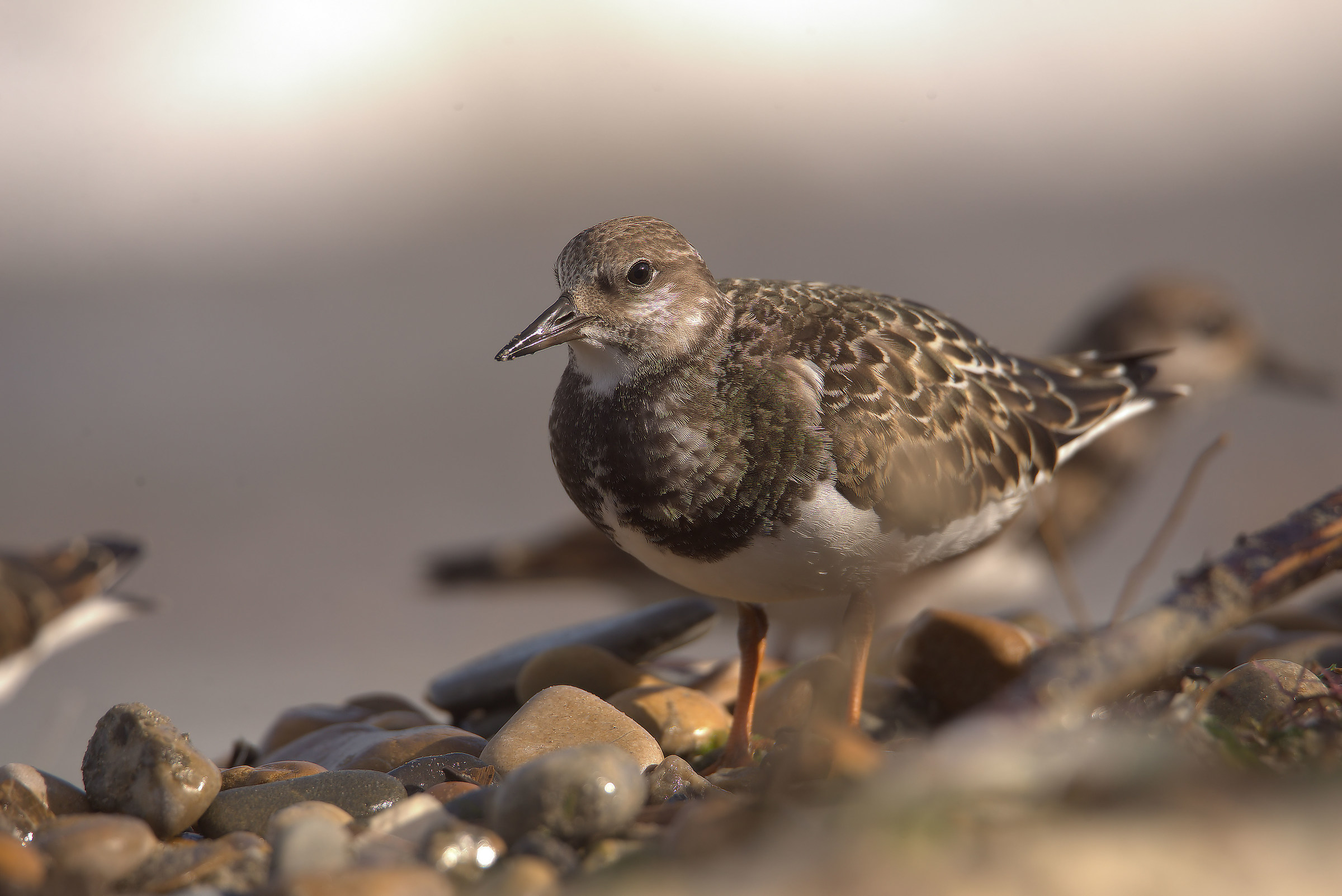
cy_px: 448
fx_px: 22374
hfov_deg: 3.4
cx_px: 671
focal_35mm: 600
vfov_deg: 2.3
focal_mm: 600
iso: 320
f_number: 8
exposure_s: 1/640
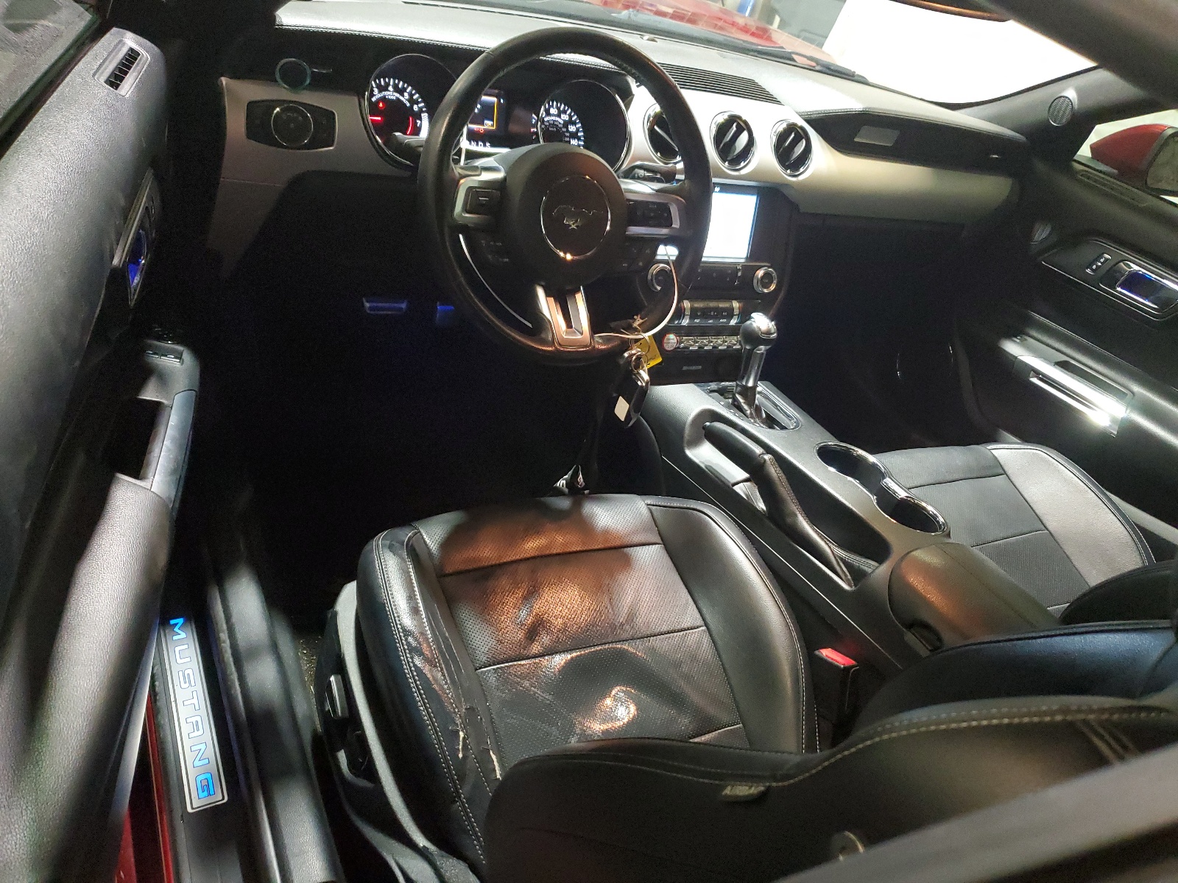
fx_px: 885
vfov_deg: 53.1
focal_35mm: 26
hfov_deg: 67.3
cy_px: 442
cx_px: 589
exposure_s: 1/60.2
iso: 402
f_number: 1.5
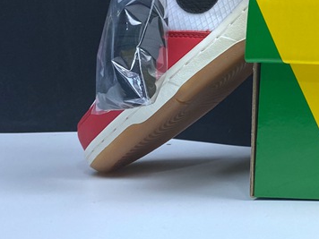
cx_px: 447
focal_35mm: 73
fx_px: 673
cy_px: 44
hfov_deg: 22.8
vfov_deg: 19.9
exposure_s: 1/100
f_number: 1.8
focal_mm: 4.25
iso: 50
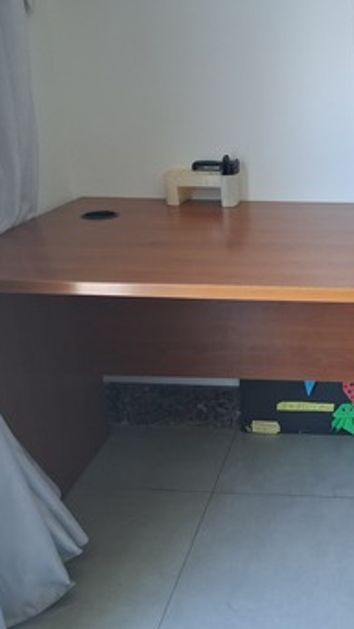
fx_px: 634
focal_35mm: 38
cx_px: 336
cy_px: 314
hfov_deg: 29.6
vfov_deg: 52.8
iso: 320
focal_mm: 3.98
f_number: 1.8
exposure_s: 1/50
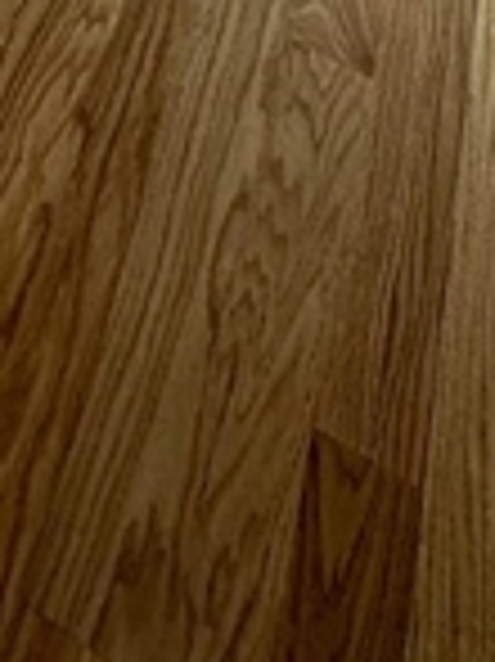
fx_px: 1394
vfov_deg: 15.3
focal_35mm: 73
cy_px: -914
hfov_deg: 18.4
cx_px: -184
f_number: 2.2
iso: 40
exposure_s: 1/166
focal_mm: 2.22
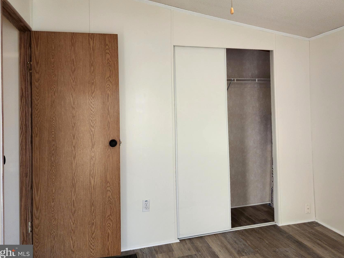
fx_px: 278
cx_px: 191
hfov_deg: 63.3
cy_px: 104
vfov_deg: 49.5
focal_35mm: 28
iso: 160
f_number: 1.8
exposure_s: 1/120
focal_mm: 6.4
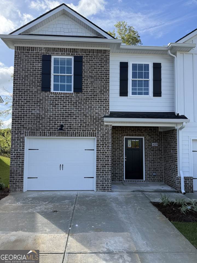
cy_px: 132
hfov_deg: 56.8
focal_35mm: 24
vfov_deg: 71.6
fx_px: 182
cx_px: 98
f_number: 1.78
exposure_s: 1/2703
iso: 100
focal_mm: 6.76
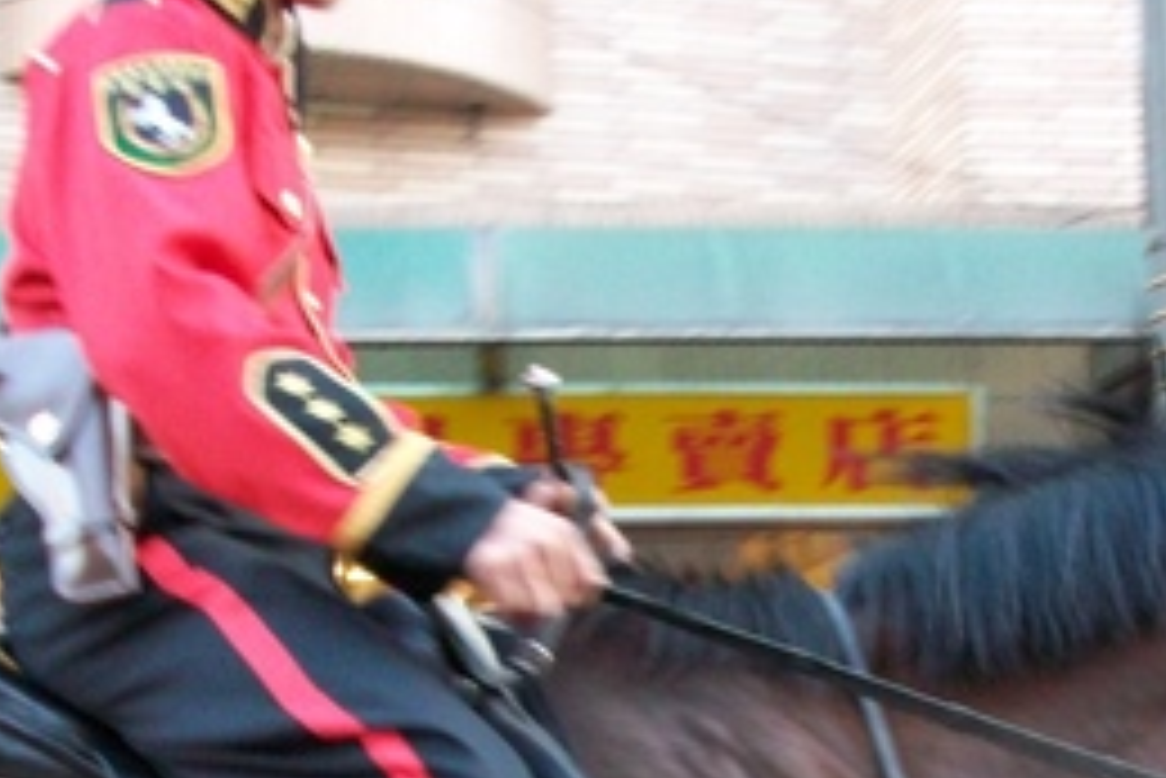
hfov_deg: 25.9
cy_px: 800
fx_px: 2495
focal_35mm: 77
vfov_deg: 17.3
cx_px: 909
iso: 160
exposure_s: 1/50
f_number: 2.8
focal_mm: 5.7
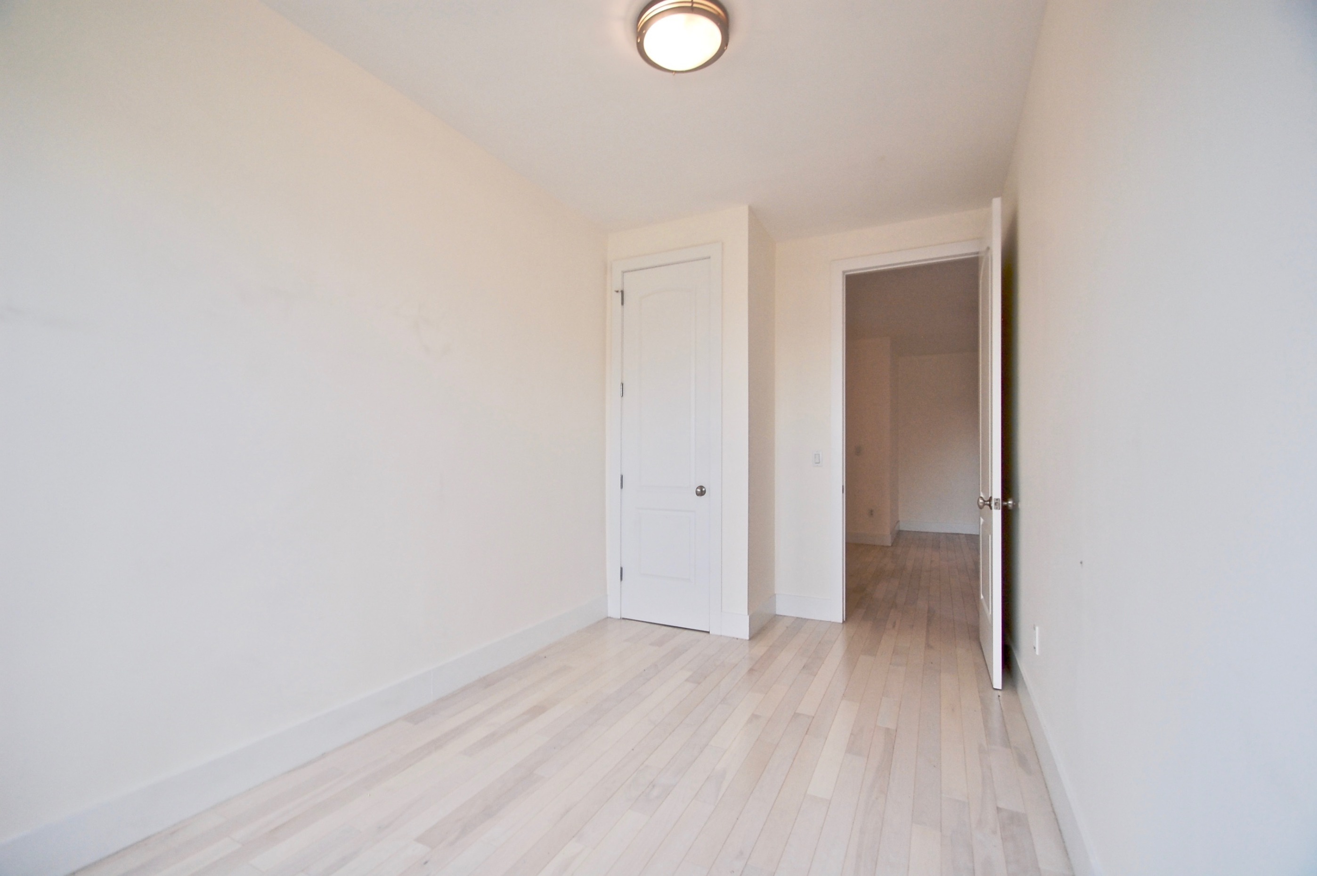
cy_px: 438
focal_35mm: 15
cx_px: 658
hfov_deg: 100.4
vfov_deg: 77.2
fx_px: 548
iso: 400
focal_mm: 10
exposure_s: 1/80
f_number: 4.5
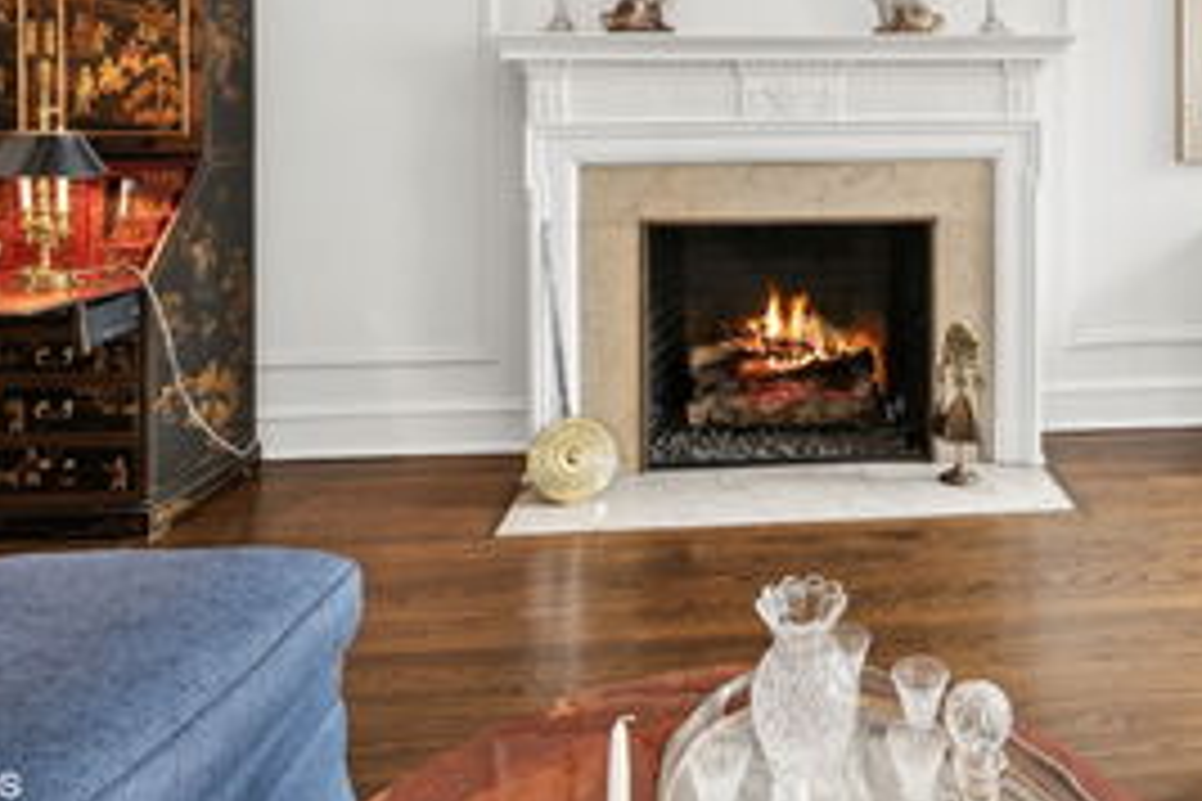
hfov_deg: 65.2
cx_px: 824
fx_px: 901
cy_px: 94
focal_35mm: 27
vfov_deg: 44.1
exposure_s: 1/3.33
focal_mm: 15
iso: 250
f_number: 11
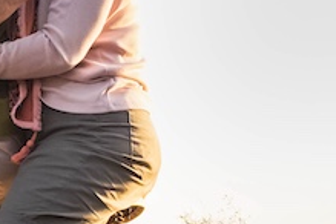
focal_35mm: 248
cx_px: 54
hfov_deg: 8.3
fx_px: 2314
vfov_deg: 5.5
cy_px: 87
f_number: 5.6
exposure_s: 1/500
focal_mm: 35
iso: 1250
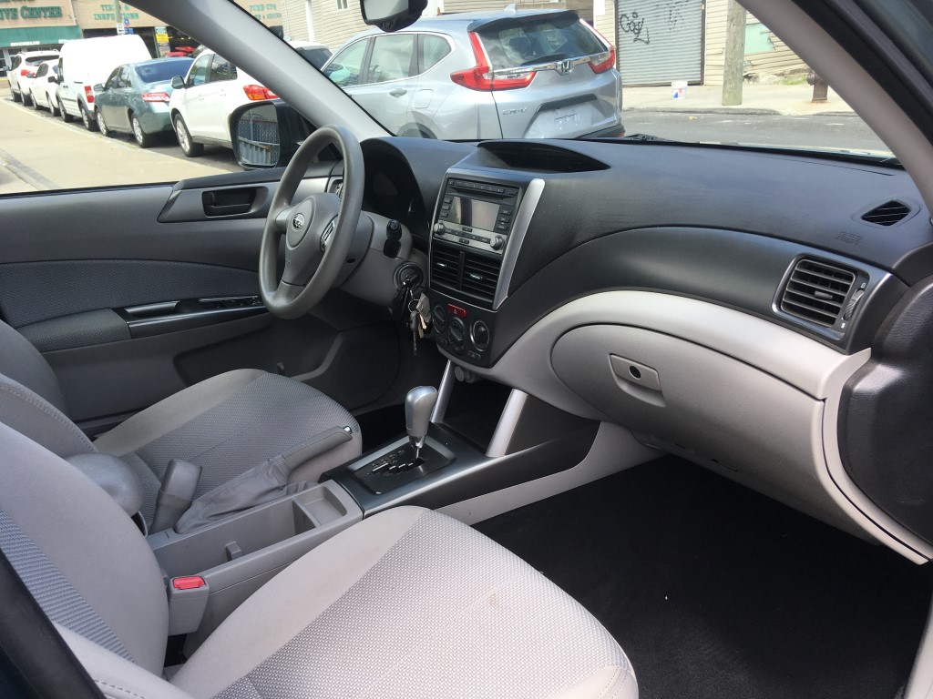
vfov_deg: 48.2
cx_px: 466
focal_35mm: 29
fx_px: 782
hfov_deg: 61.7
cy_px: 350
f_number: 2.2
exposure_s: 1/270
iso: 25
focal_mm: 4.15
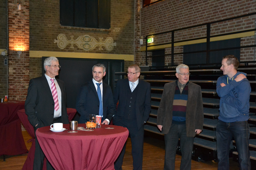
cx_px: 128
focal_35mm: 51
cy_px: 85
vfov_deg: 26.5
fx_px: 363
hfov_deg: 38.9
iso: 3200
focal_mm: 34
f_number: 4.2
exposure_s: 1/60
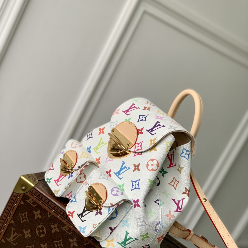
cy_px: 144
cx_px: 123
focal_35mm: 62
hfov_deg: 27.7
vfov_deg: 27.7
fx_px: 503
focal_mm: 6
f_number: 2.4
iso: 80
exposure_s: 1/122
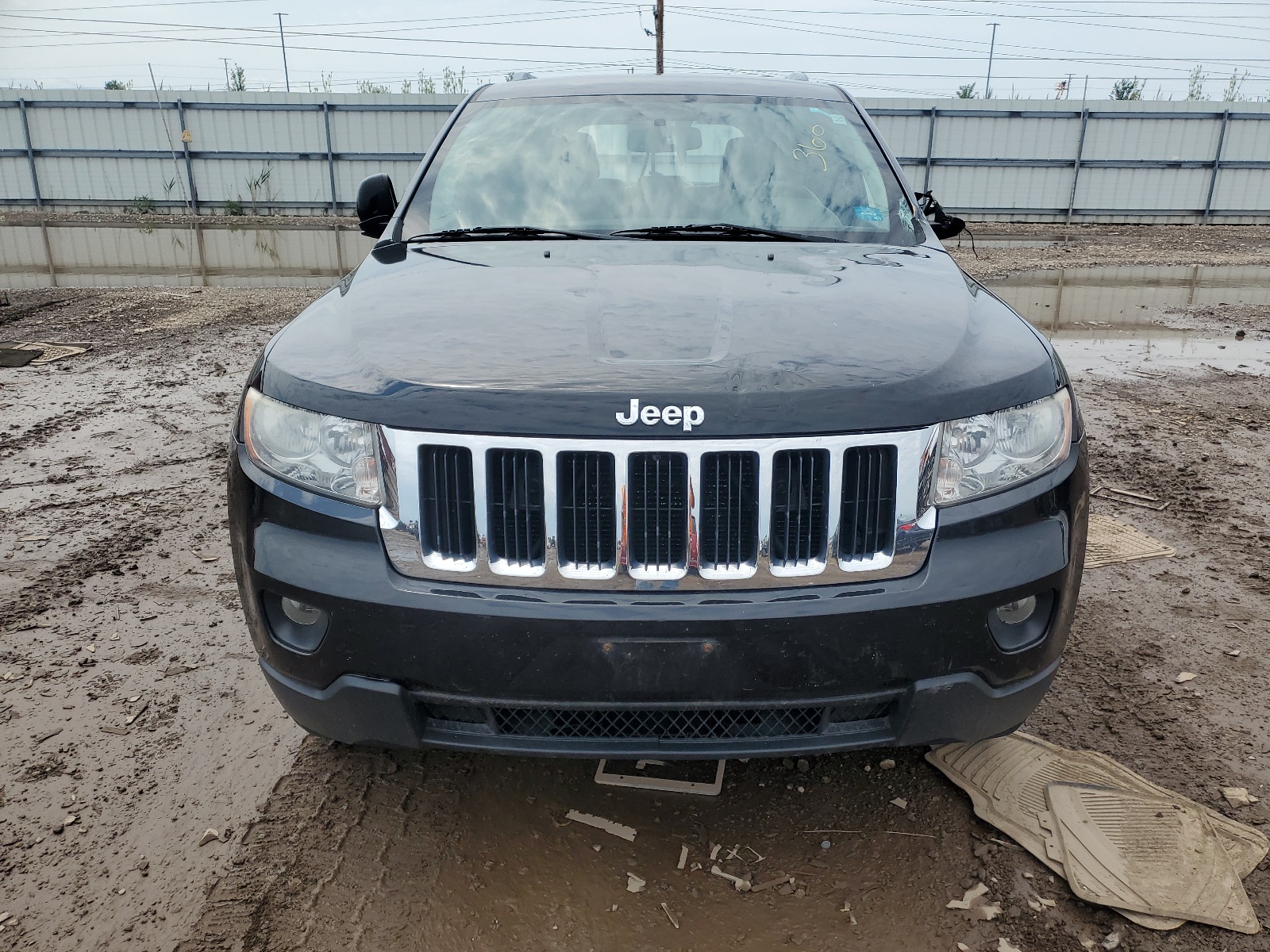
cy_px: 476
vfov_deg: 53.1
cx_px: 635
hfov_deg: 67.3
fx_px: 954
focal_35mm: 26
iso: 50
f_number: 1.5
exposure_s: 1/3333
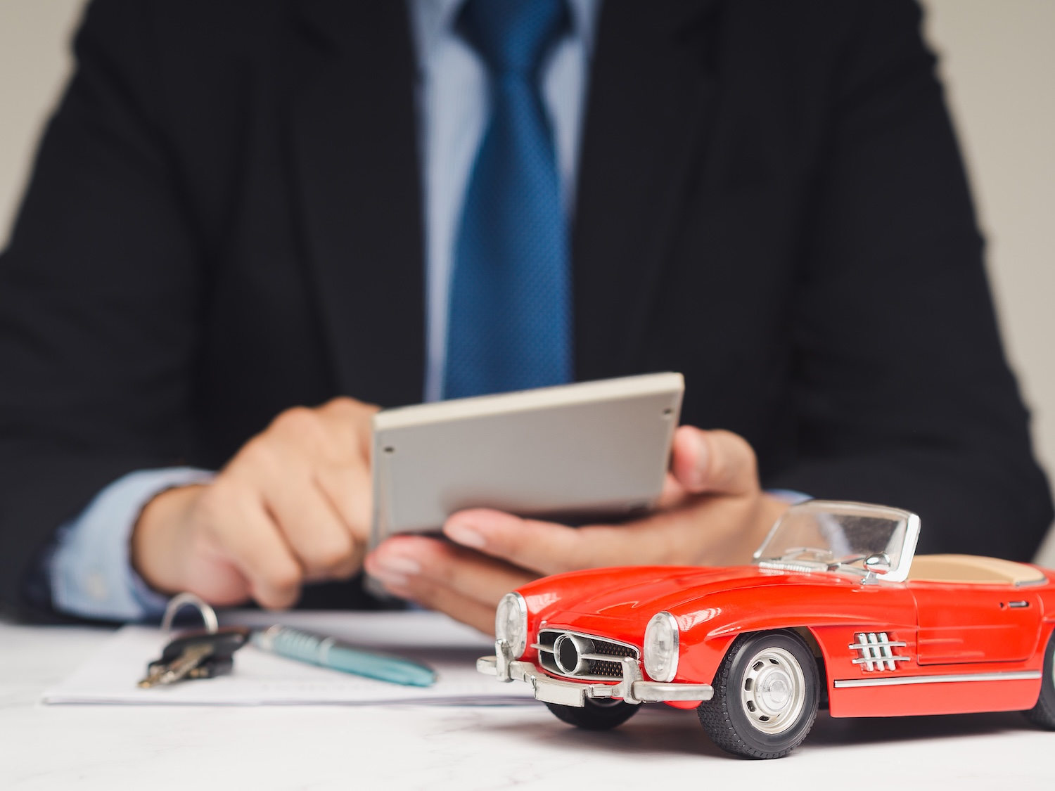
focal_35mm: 90
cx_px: 528
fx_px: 2743
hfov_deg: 21.8
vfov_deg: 16.4
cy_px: 396
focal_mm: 45
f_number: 2.8
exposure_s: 1/200
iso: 100
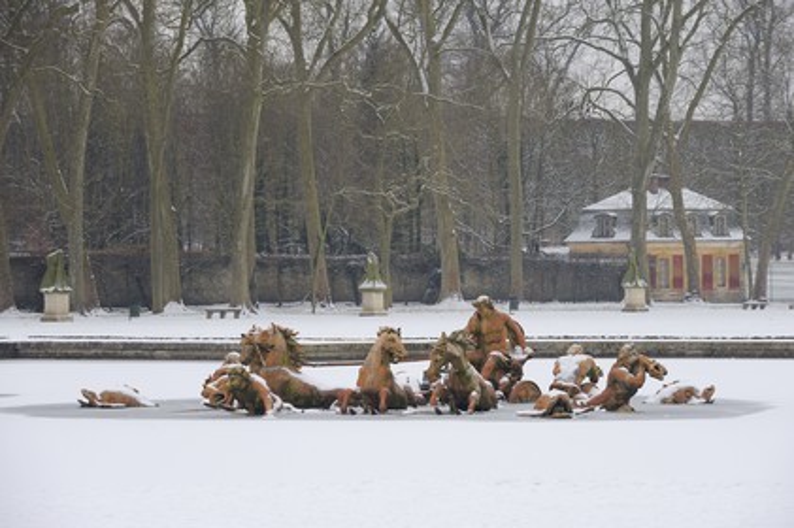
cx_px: 397
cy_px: 264
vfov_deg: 7.6
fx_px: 3967
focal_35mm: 180
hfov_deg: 11.4
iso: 400
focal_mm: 180
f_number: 7.1
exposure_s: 1/160
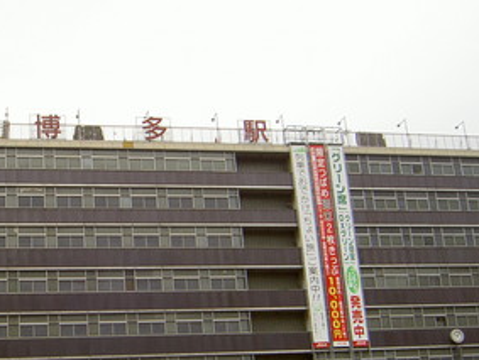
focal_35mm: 54
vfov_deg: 26.9
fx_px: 748
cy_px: 243
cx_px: 115
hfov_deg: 34.7
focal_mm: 5.6
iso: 100
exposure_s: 1/160
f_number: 4.7
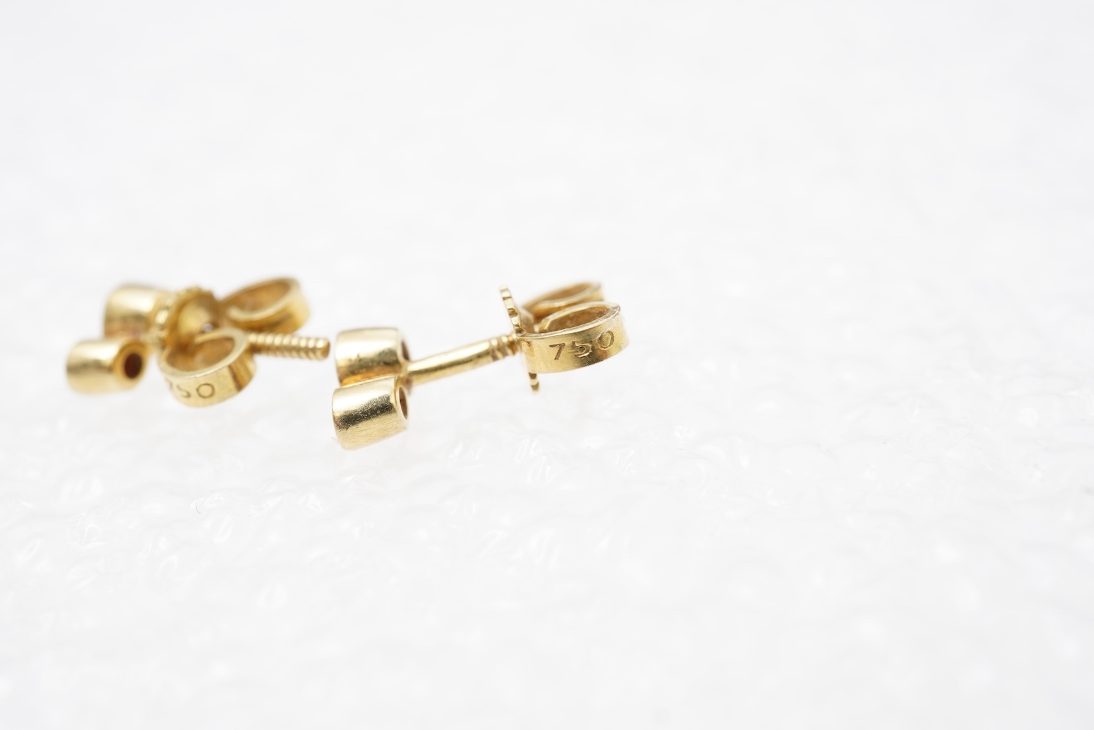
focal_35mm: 45
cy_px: 365
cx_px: 547
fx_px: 1368
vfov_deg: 29.9
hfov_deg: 43.6
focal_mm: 30
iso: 400
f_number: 14
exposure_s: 1/125
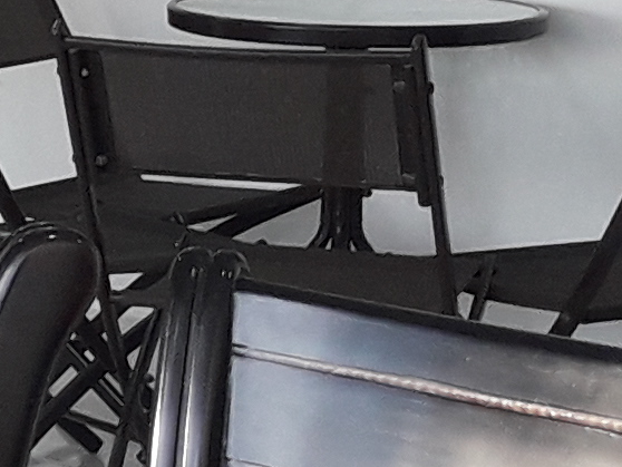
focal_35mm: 207
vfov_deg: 7.1
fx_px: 3721
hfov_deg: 7.8
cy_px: -42
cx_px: -1480
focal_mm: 3.7
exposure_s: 1/60
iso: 40
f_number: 1.9
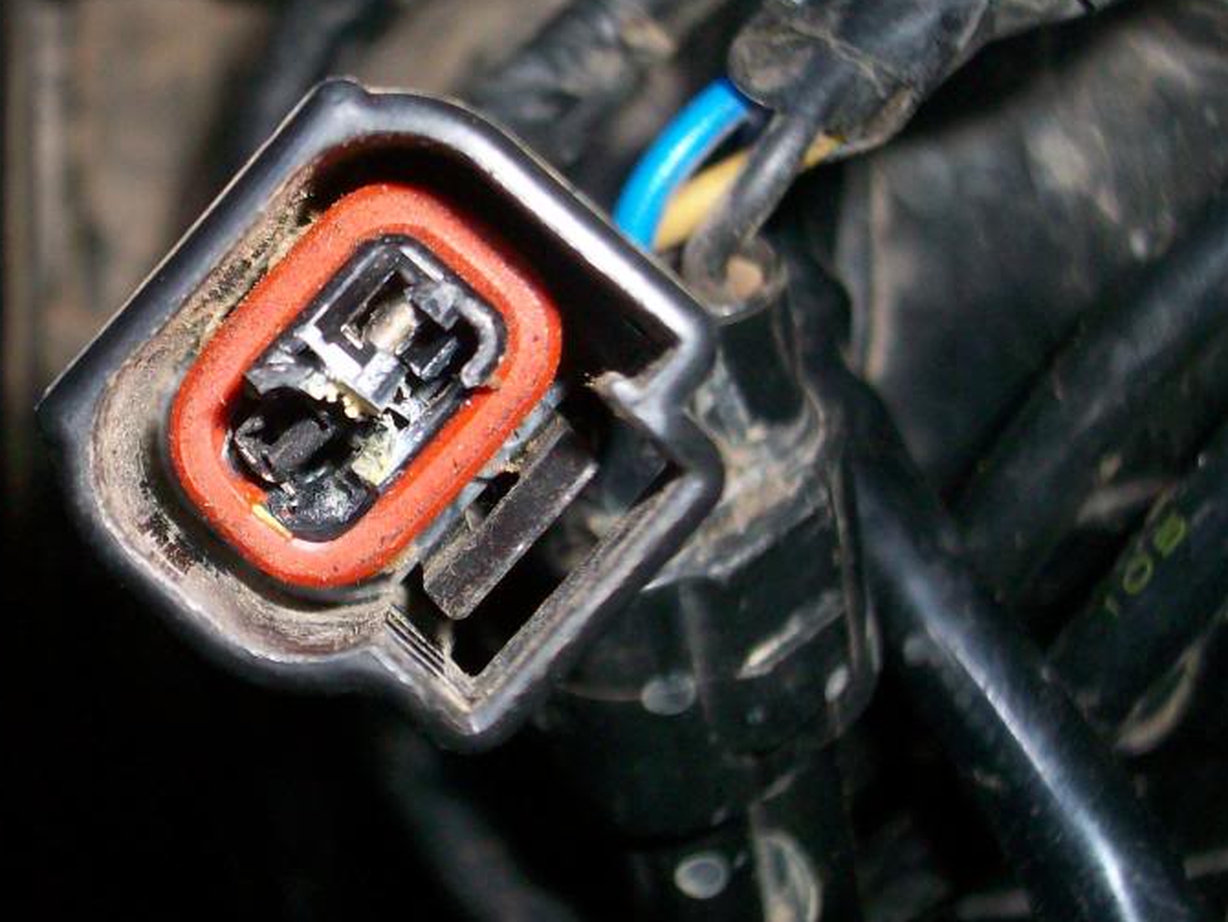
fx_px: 2874
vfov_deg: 18.2
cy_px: 312
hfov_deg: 23.9
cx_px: 326
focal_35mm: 81
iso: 160
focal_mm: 8.8
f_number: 3.6
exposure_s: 1/70.6
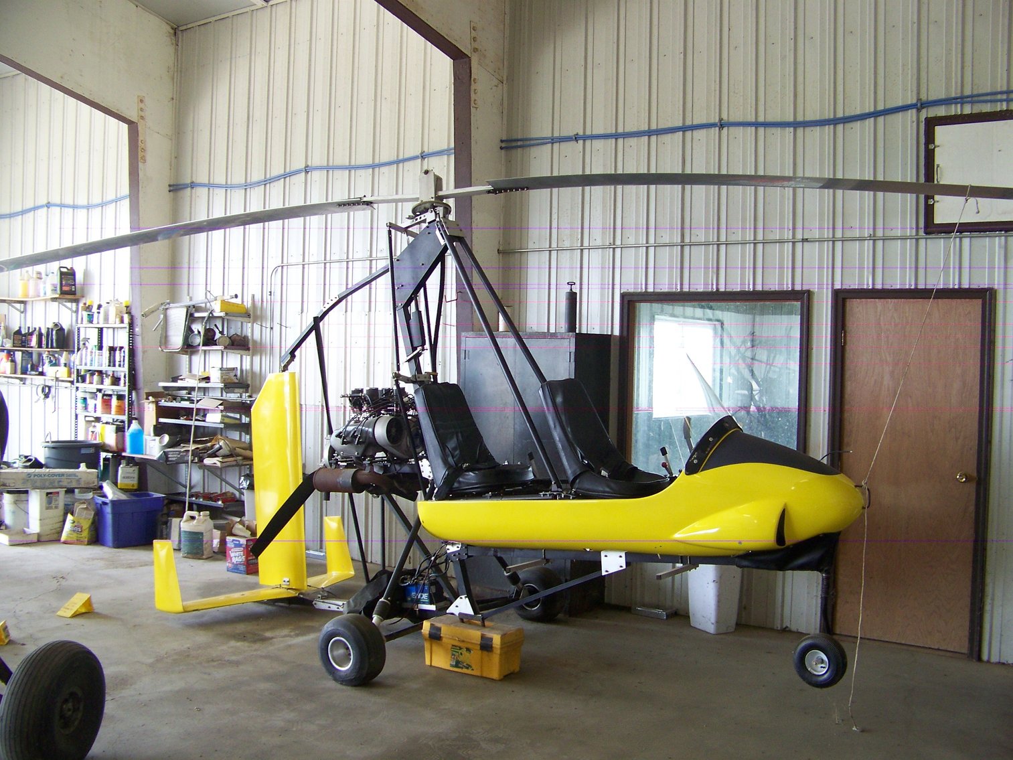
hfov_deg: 51.4
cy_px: 380
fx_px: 1054
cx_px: 506
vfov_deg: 39.7
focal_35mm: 36
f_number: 2.8
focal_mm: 5.85
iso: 125
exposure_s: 1/30
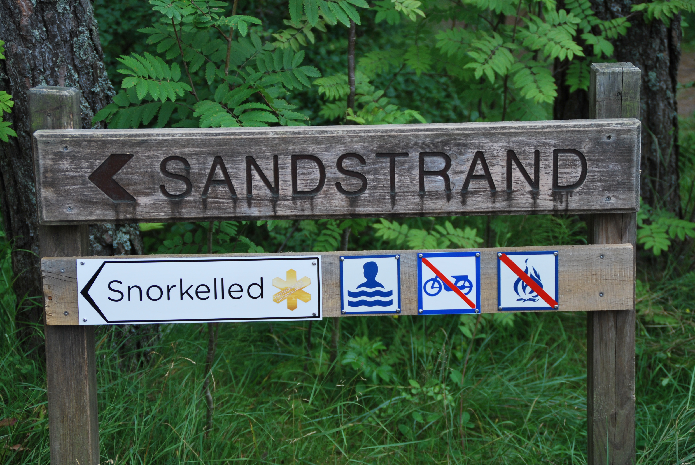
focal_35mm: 84
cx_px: 348
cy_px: 232
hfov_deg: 24.2
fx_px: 1624
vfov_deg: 16.3
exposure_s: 1/320
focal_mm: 56
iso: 200
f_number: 5
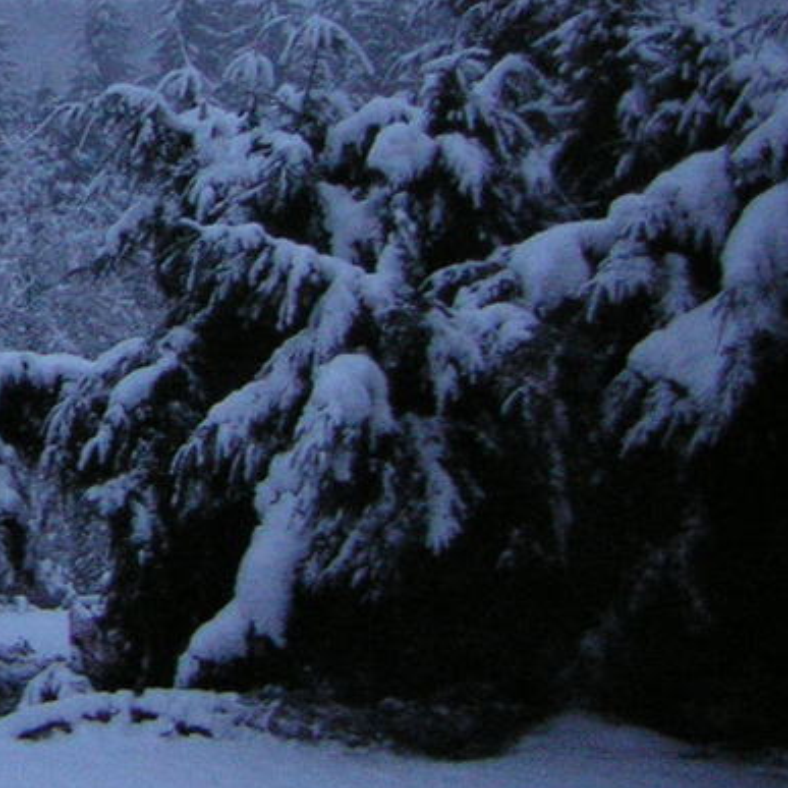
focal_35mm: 79
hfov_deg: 20.9
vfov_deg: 21.8
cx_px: -71
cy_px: 259
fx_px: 2035
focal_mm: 4.7
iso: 200
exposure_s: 1/15.1
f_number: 2.6
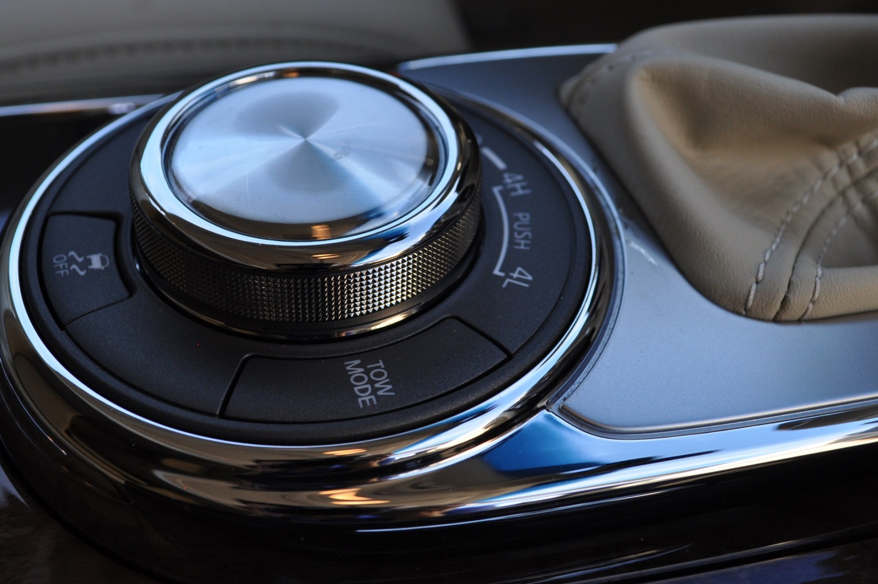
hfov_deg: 38.2
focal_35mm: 52
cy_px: 234
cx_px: 423
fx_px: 1267
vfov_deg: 25.9
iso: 320
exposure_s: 1/125
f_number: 5.6
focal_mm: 26
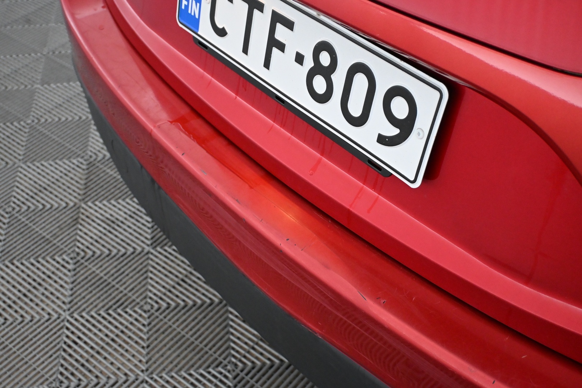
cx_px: 291
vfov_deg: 29.4
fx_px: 740
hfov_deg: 43.0
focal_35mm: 46
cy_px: 194
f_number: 4.8
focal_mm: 30.5
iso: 3200
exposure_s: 1/100
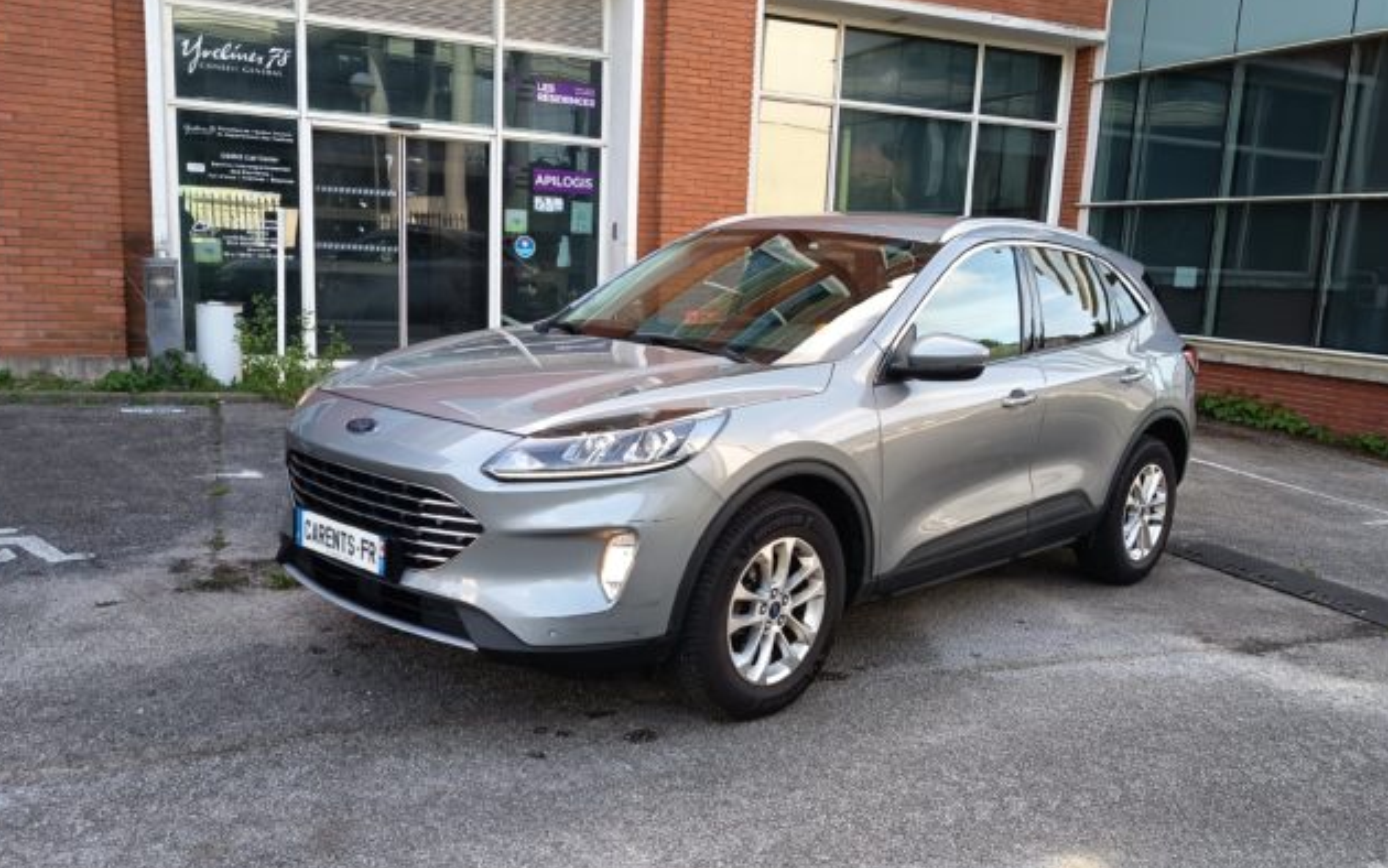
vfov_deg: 40.6
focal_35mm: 31
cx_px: 745
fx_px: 1173
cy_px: 478
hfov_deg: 61.2
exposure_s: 1/100
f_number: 1.7
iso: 81
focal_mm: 5.24
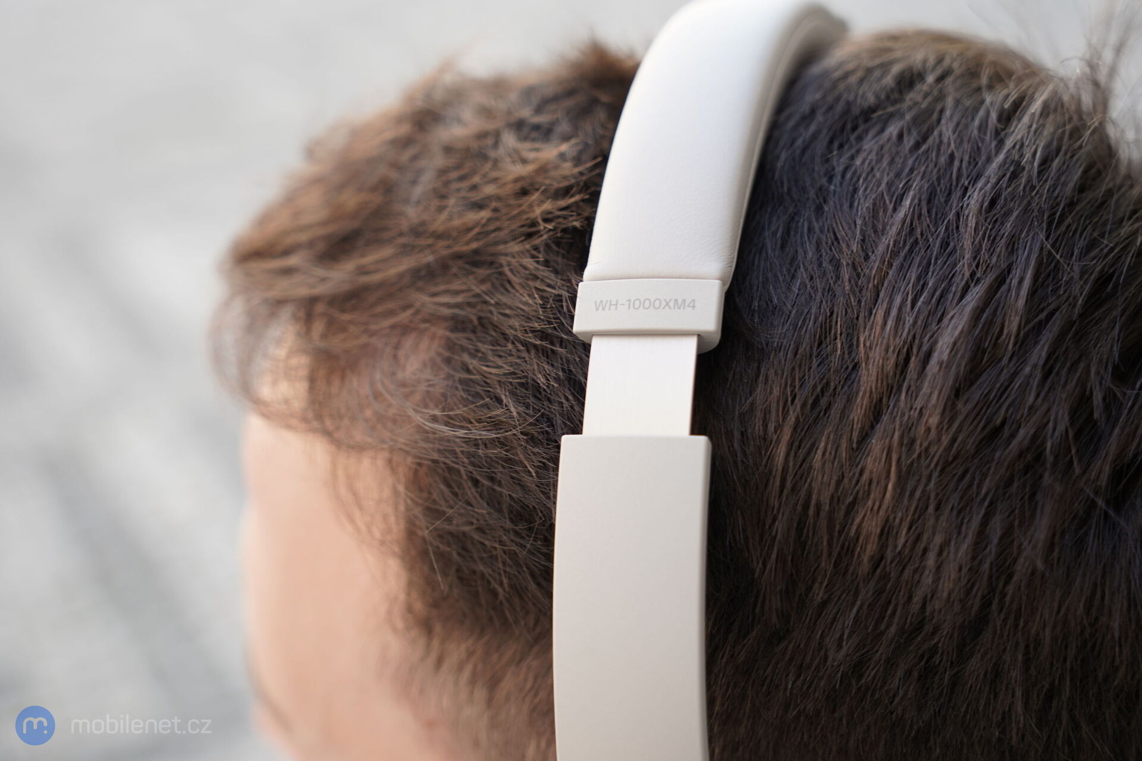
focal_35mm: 57
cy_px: 380
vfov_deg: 23.8
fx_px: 1808
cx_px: 571
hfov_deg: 35.1
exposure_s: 1/160
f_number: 5
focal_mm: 57
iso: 400
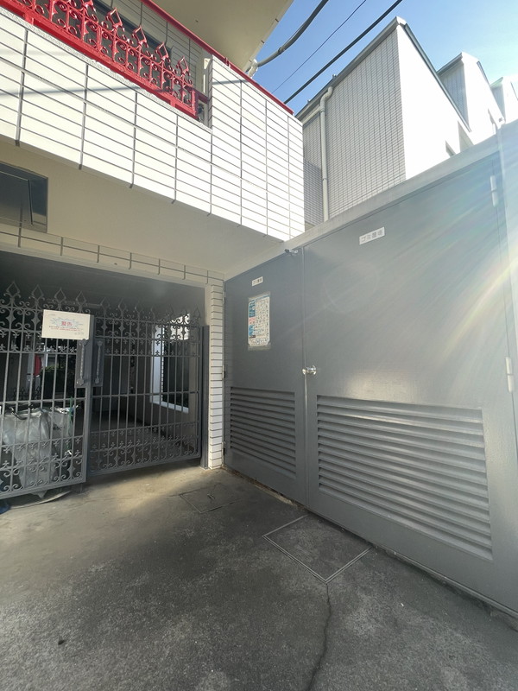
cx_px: 259
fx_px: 279
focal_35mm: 14
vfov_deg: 102.1
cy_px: 346
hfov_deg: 85.7
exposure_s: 1/99
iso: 25
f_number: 2.4
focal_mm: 1.55
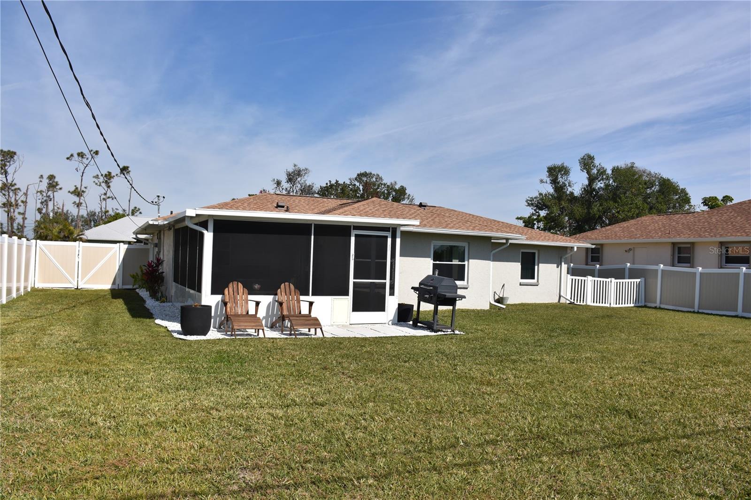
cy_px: 250
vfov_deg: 47.9
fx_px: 563
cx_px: 376
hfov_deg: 67.4
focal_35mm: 27
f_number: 8
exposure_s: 1/500
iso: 110
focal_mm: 18
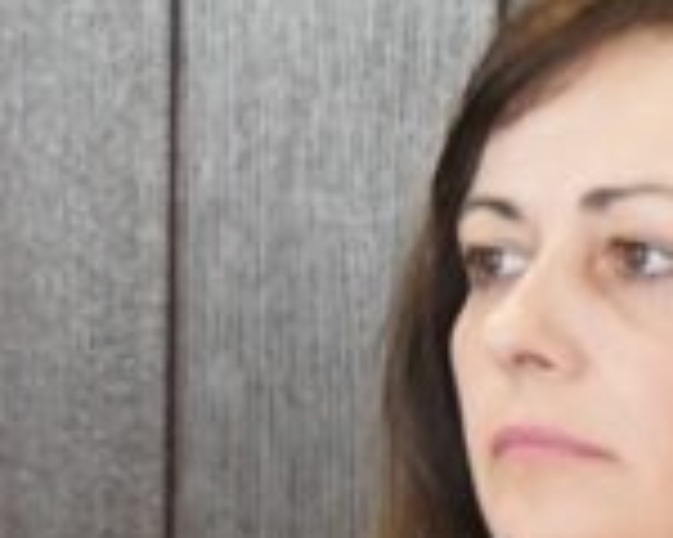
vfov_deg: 2.1
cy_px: -415
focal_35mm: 720
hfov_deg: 2.7
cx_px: -1265
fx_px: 14341
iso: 2000
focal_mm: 75
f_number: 2.8
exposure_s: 1/250
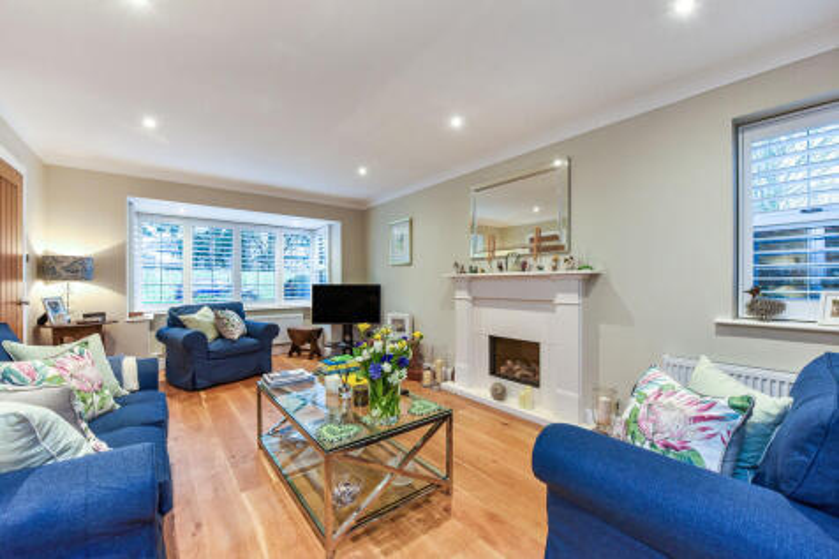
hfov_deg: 104.3
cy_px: 280
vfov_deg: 81.2
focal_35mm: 14
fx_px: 326
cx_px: 420
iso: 640
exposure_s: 1/6
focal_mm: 14
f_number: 9
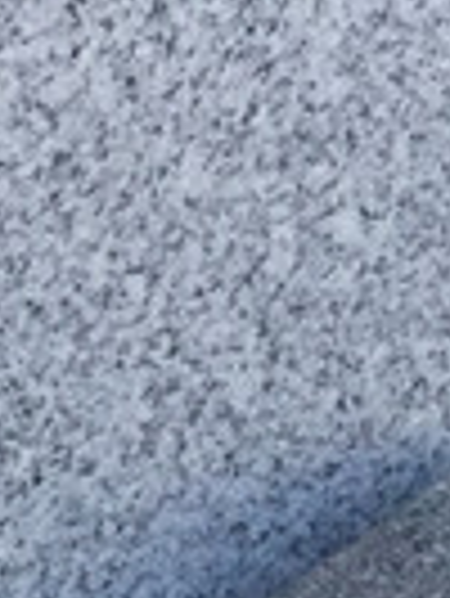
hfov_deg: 7.0
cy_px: 1477
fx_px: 3634
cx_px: -256
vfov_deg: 8.5
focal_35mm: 210
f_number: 2.4
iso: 25
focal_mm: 3.3
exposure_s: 1/207
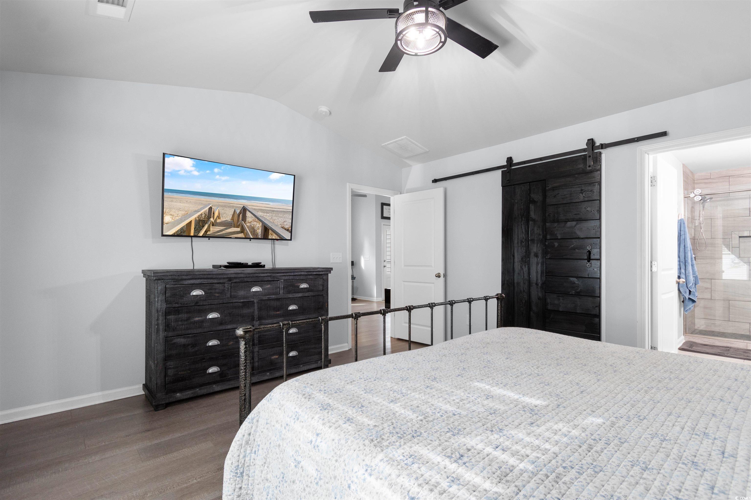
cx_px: 376
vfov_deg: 73.7
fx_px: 334
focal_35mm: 16
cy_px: 250
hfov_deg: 96.7
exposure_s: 2.5
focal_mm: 11
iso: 100
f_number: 4.8
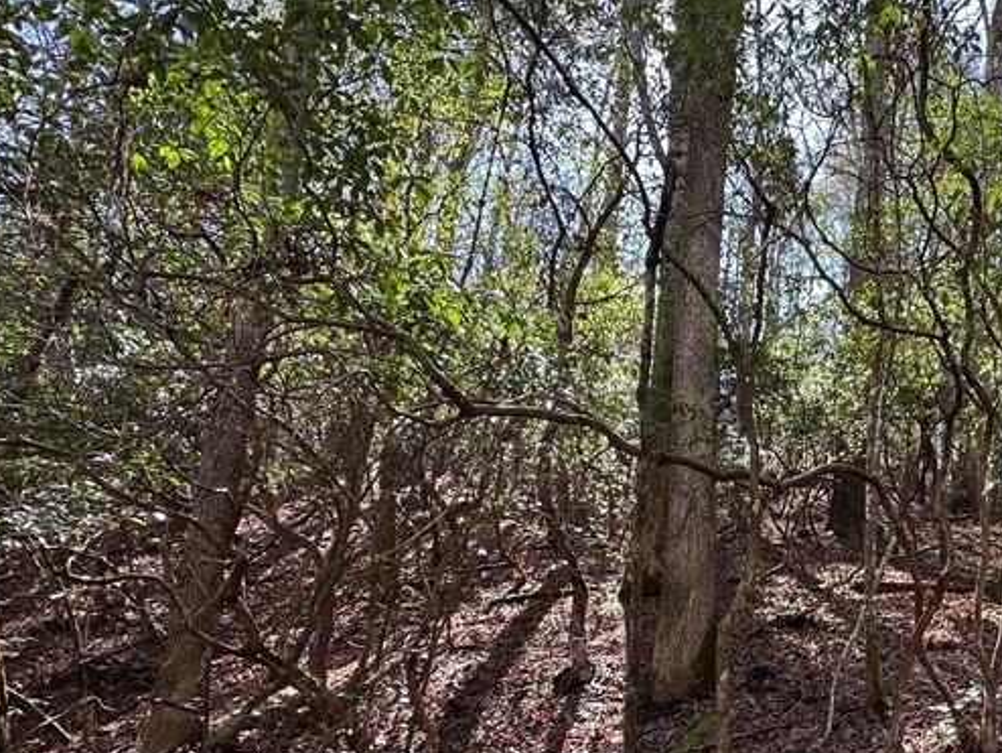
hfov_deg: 55.6
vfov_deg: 47.7
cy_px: 485
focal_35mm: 29
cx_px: 850
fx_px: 840
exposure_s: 1/99
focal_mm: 2.22
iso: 50
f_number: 2.2
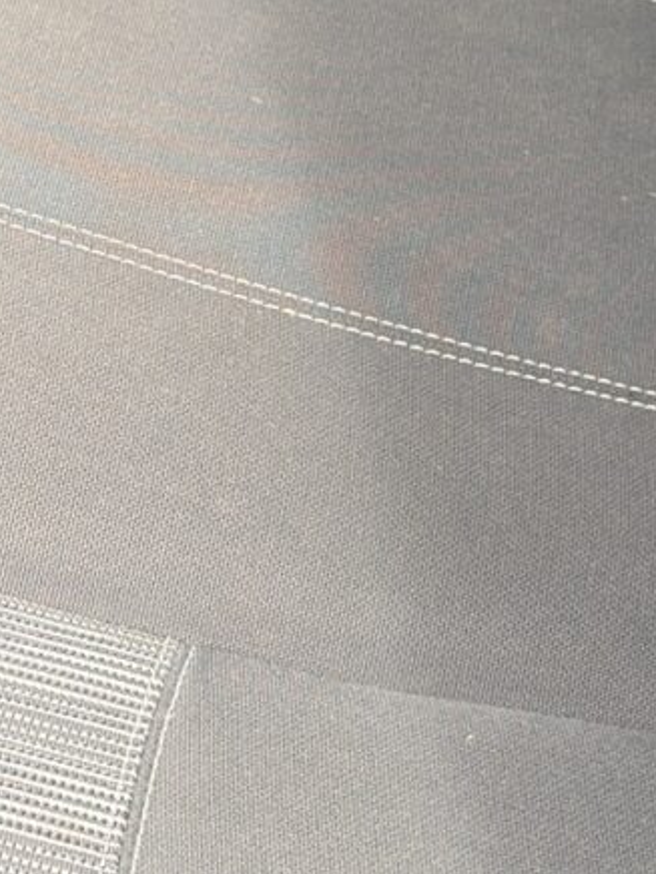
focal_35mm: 141
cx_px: -10
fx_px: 3563
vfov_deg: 14.0
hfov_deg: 10.4
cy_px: 285
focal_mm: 6.76
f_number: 1.78
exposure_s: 1/121
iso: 80
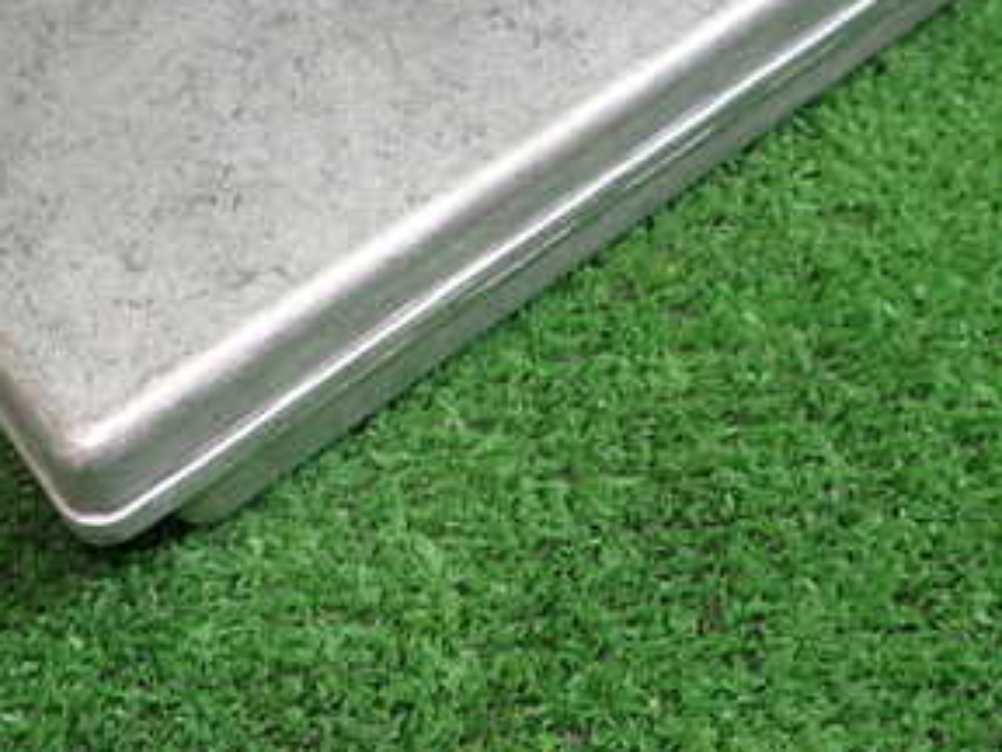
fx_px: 1505
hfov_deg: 36.7
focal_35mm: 52
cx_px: 418
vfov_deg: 27.1
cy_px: 80
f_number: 2
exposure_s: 1/60
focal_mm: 4.5
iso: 160
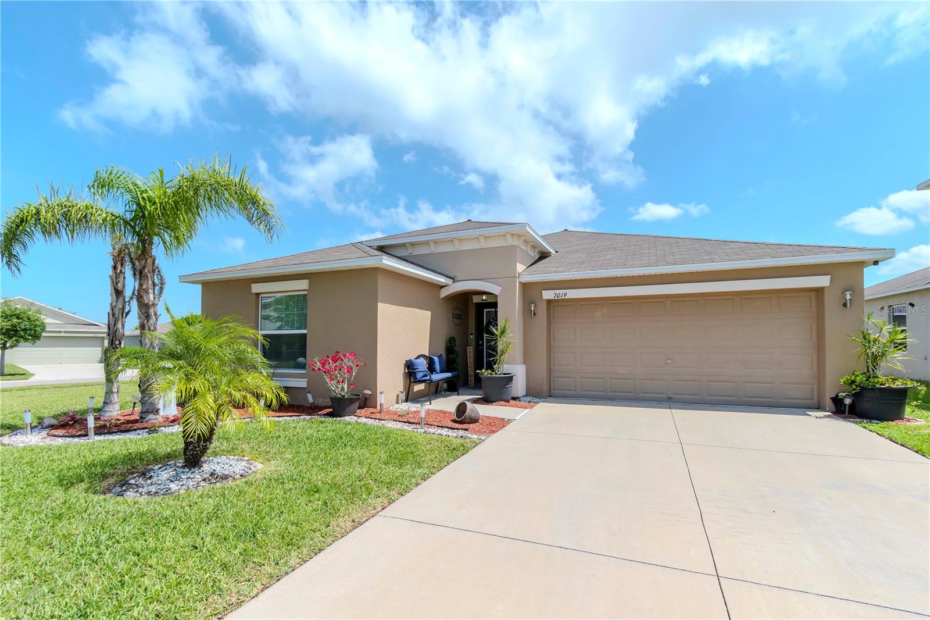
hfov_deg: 100.4
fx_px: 387
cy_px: 310
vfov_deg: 77.3
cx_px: 465
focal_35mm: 15
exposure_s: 1/1600
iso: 500
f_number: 7.1
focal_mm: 10
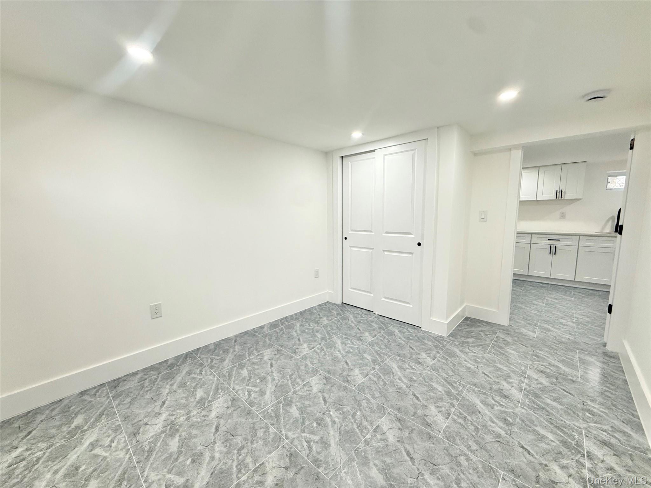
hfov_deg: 102.1
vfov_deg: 85.7
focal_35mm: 14
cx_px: 326
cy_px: 244
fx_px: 263
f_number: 2.2
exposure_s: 1/120
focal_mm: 2.22
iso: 400
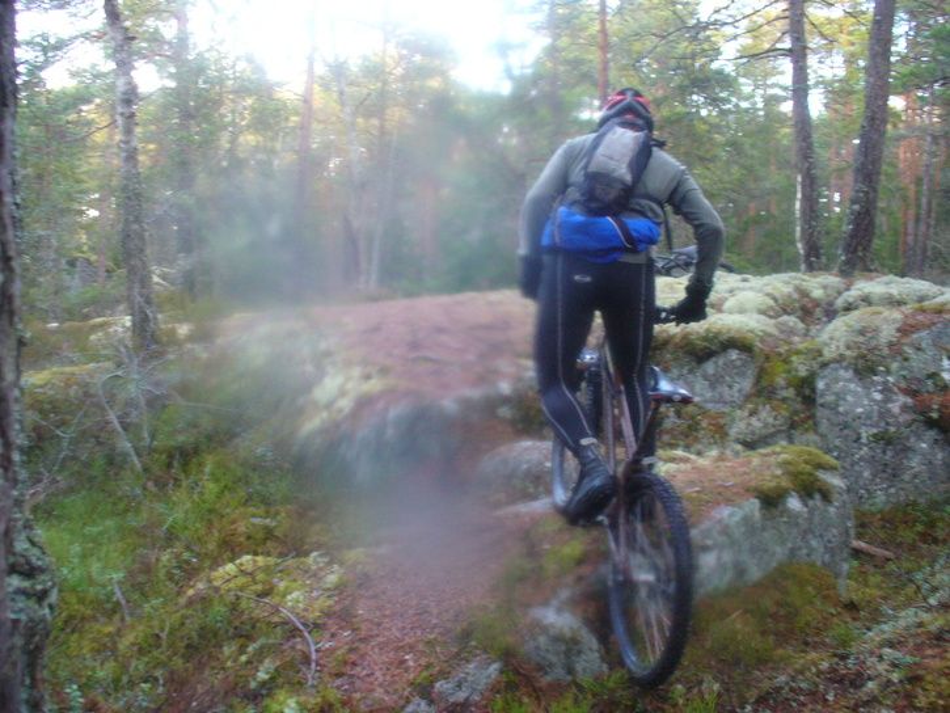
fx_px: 1016
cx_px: 475
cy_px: 356
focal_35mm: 37
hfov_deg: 50.1
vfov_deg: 38.7
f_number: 2.8
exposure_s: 1/30
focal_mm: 6.1
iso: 200
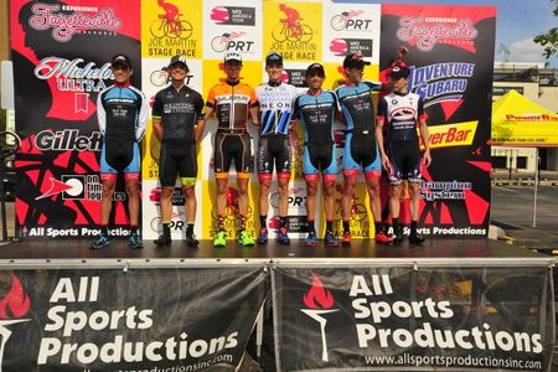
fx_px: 542
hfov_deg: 54.4
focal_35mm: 35
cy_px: 186
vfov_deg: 37.9
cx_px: 279
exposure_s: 1/250
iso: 200
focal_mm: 35
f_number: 14
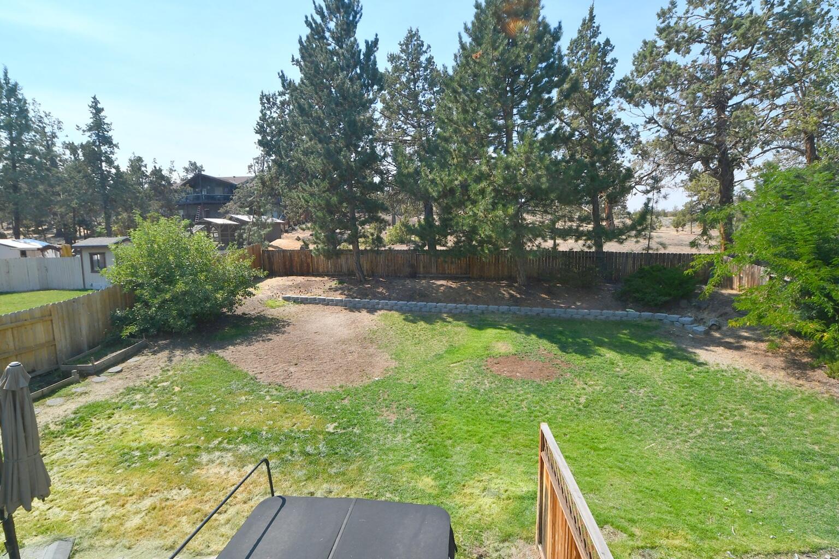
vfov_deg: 73.7
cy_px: 280
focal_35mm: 16
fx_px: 373
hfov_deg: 96.7
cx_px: 420
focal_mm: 8
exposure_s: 1/250
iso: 110
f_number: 8
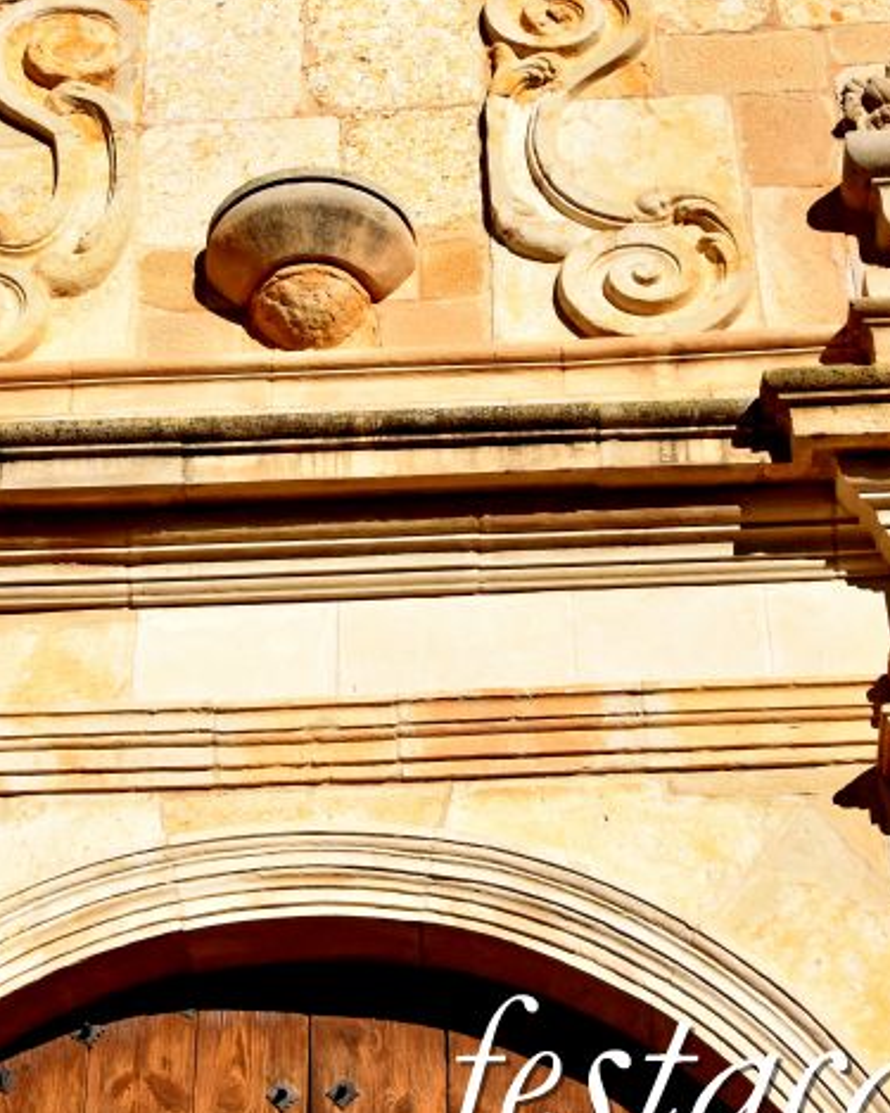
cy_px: 396
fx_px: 2833
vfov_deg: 22.2
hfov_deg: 17.8
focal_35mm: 86
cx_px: 299
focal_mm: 28
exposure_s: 1/800
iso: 500
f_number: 14
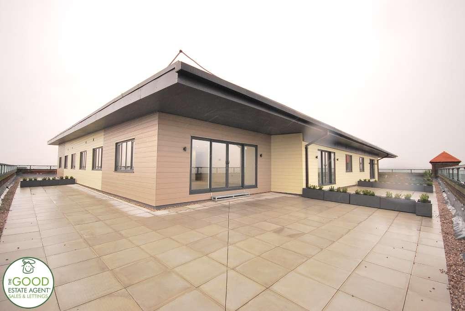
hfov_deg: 100.3
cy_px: 156
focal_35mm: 15
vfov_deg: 77.5
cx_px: 232
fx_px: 194
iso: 400
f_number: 6.3
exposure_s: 1/160
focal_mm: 10
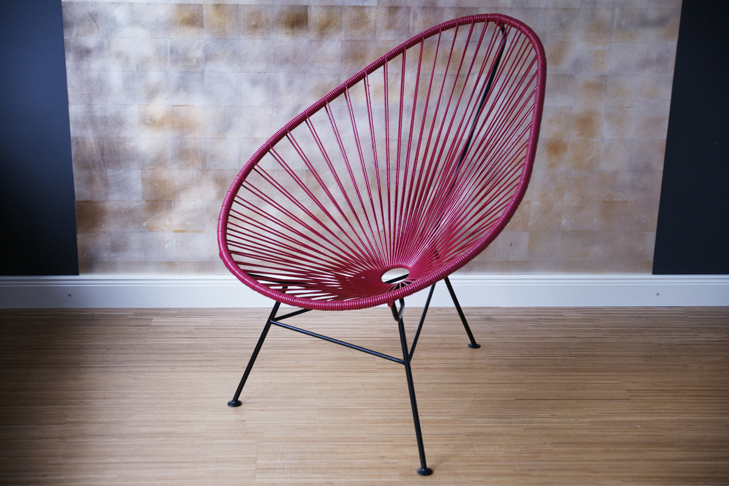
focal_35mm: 60
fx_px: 1215
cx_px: 364
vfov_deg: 22.6
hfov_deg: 33.4
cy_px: 243
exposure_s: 1/80
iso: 500
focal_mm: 40
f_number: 4.5
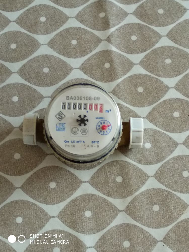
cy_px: 126
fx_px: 189
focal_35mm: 26
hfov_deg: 53.1
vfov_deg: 67.3
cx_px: 94
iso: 320
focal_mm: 3.81
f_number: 2.2
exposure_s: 1/33
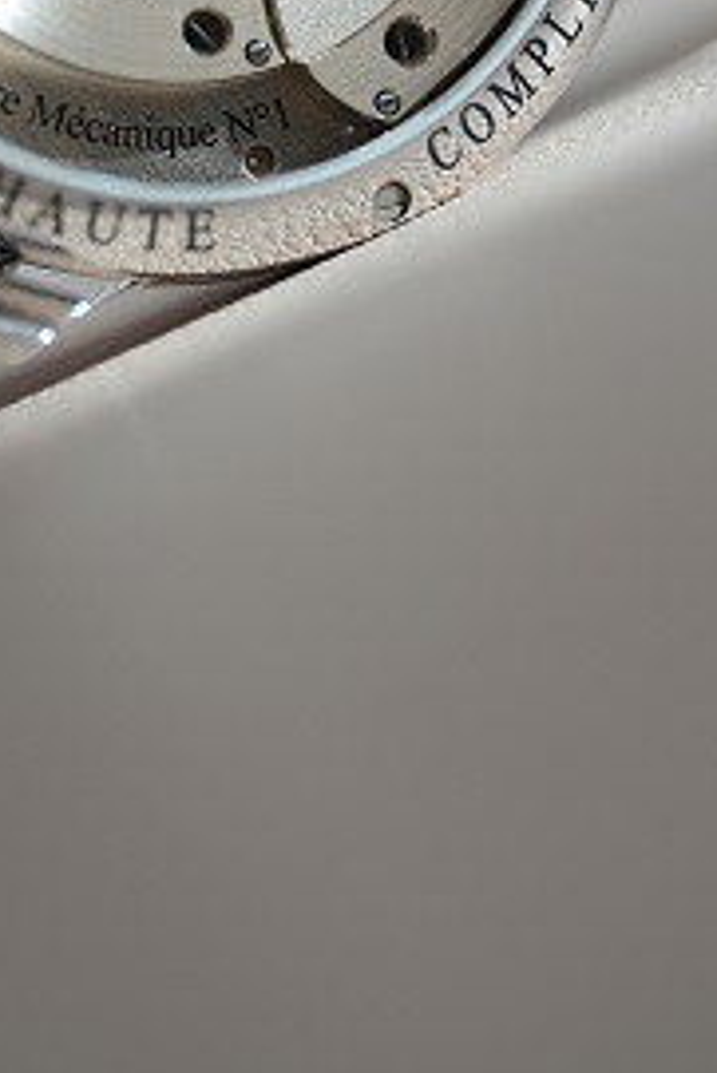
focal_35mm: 272
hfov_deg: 5.1
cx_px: 143
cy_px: -251
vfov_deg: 7.5
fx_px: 8115
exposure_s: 1/250
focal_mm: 105
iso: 500
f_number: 2.8
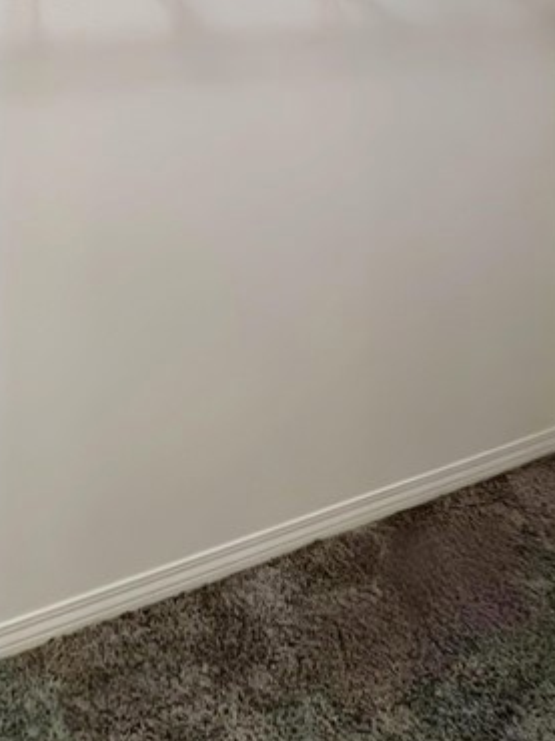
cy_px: -4
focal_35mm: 36
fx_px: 770
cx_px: 150
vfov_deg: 43.8
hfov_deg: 38.7
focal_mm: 1.57
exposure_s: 1/60
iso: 160
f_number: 1.8
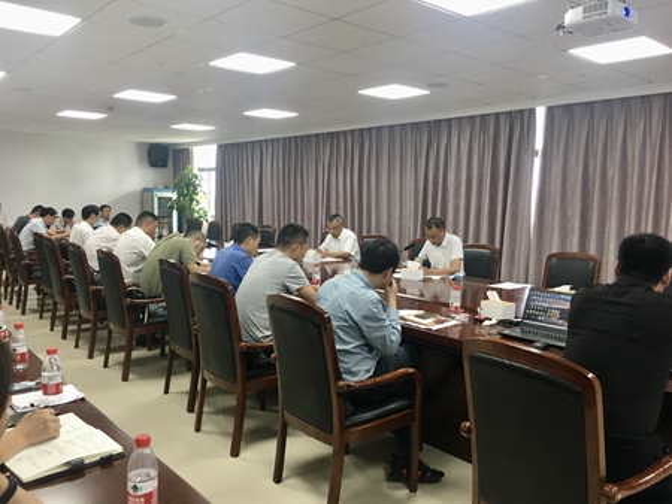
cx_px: 336
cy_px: 252
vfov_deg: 48.3
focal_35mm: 29
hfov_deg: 61.6
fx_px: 563
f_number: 2.2
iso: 50
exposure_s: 1/33
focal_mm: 4.15
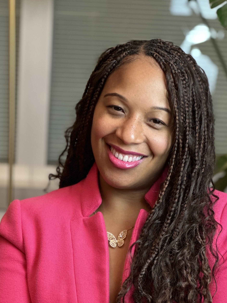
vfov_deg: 15.9
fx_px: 1084
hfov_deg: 11.9
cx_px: 140
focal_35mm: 124
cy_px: 175
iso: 250
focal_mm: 9
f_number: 2.8
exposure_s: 1/40
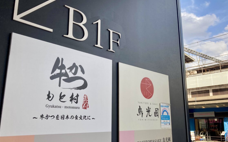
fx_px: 211
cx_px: 124
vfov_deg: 37.3
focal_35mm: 34
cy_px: 74
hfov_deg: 56.6
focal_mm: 3.99
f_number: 1.8
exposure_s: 1/676
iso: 20
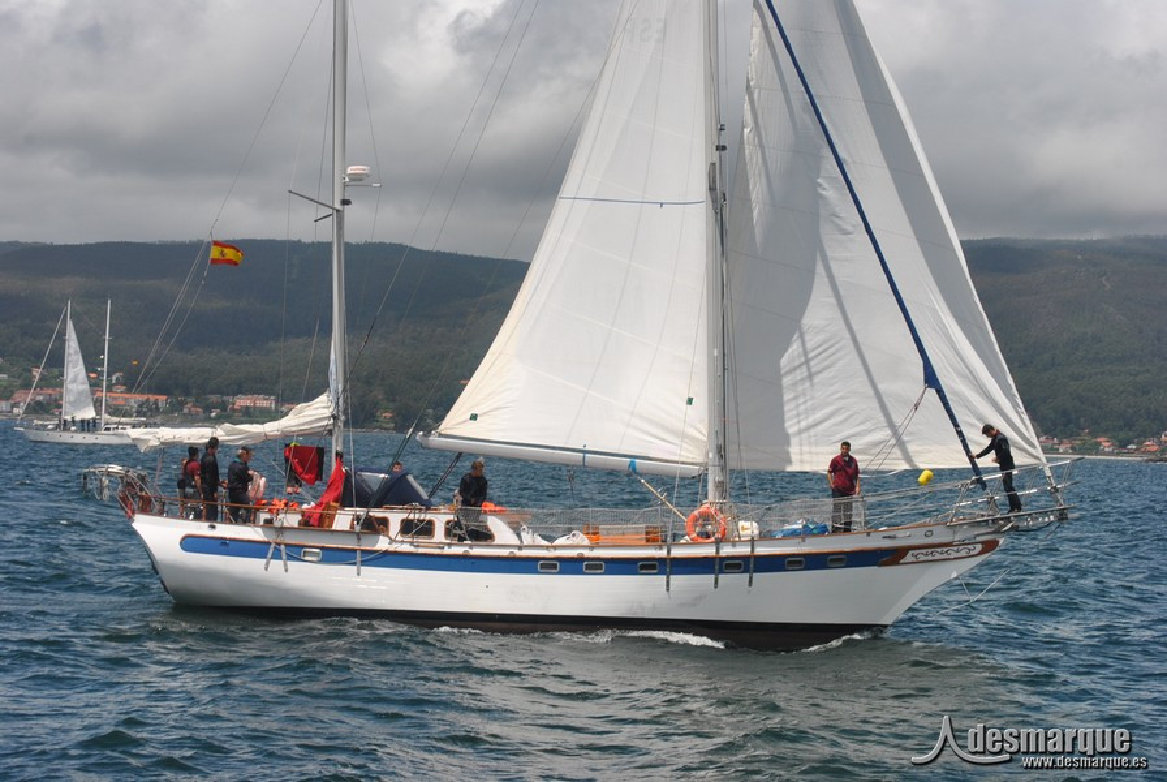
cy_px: 391
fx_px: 2678
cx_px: 584
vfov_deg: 16.6
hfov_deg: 24.6
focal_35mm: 82
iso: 100
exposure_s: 1/320
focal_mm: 55
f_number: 9
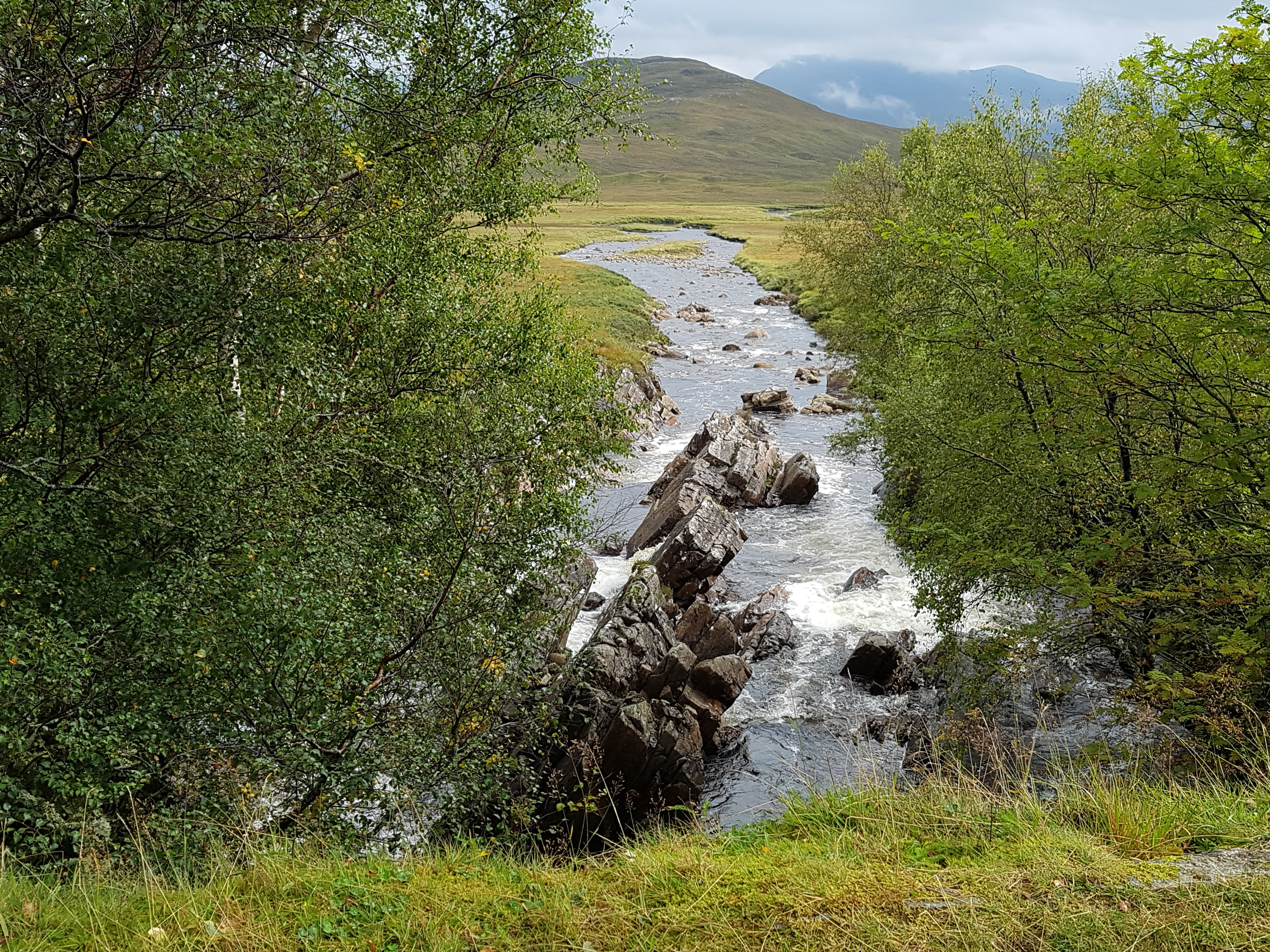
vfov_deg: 53.1
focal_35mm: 26
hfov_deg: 67.3
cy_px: 476
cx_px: 635
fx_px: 954
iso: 50
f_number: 1.7
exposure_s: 1/1076
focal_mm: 4.2
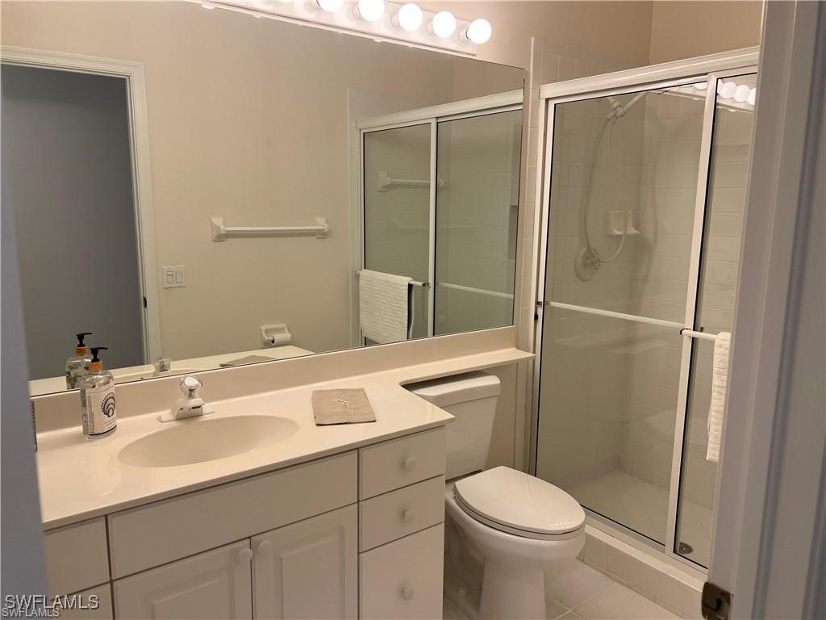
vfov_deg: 53.1
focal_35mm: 26
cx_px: 413
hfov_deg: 67.3
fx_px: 620
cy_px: 310
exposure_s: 1/137
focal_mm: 5.7
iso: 32
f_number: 1.5
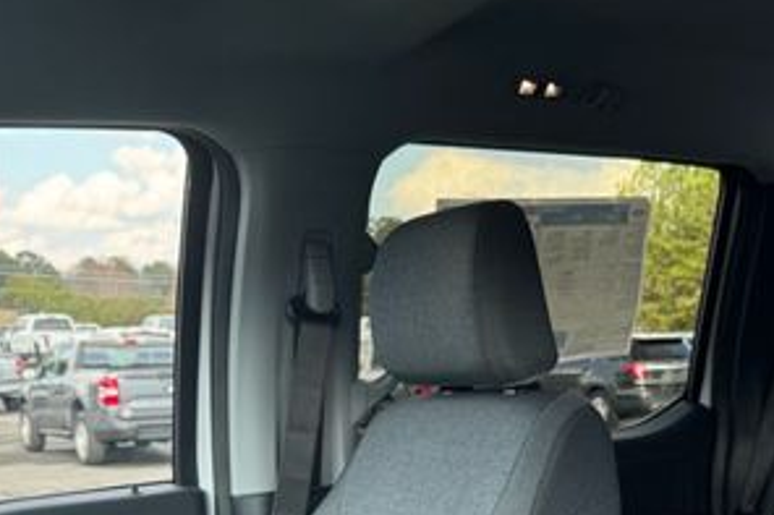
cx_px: 578
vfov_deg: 23.5
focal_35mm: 54
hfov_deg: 36.1
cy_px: 567
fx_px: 1160
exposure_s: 1/181
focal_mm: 6.76
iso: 64
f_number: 1.78
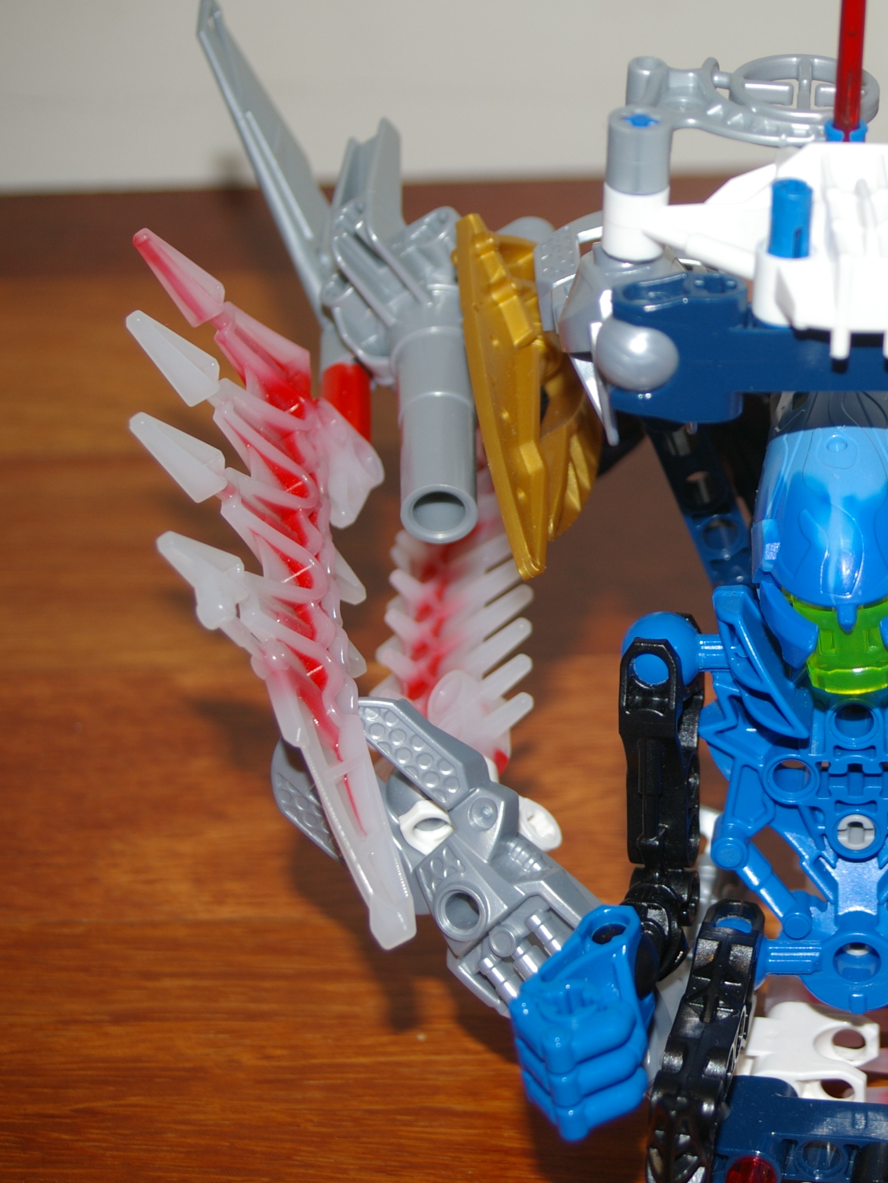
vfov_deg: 18.0
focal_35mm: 109
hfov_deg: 13.4
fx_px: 3728
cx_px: 860
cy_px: 592
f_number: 5.6
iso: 200
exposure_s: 1/60
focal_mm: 50
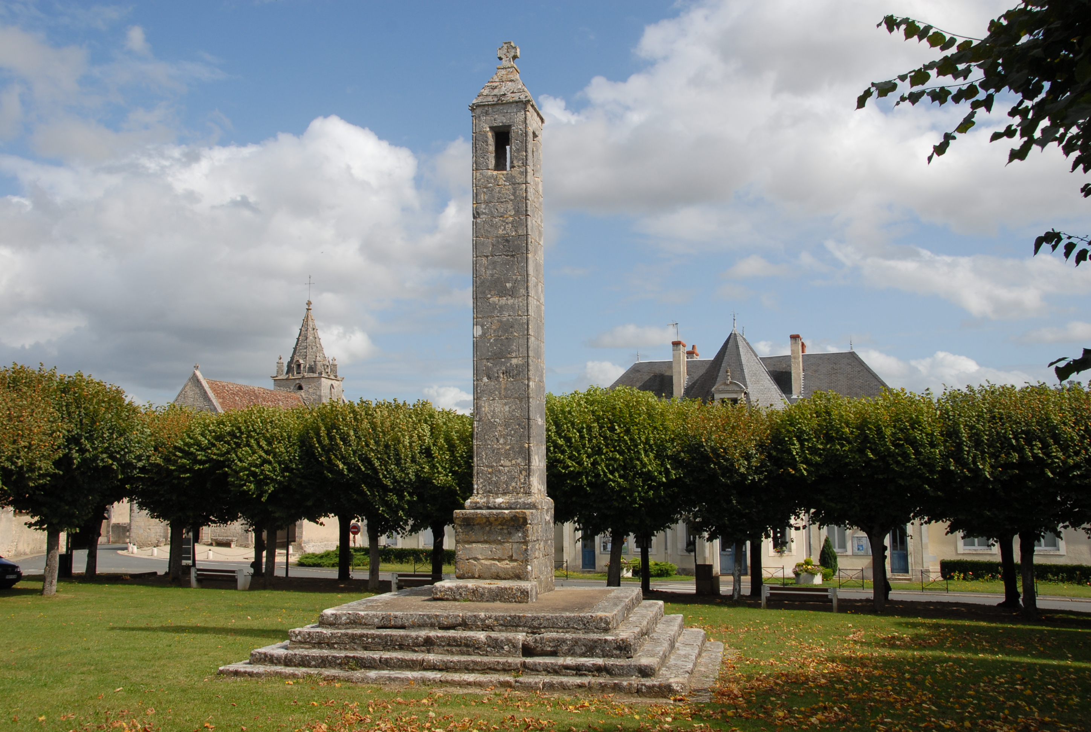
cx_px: 546
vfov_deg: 40.1
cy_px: 366
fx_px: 1002
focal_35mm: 33
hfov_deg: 57.1
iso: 250
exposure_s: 1/500
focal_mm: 22
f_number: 11
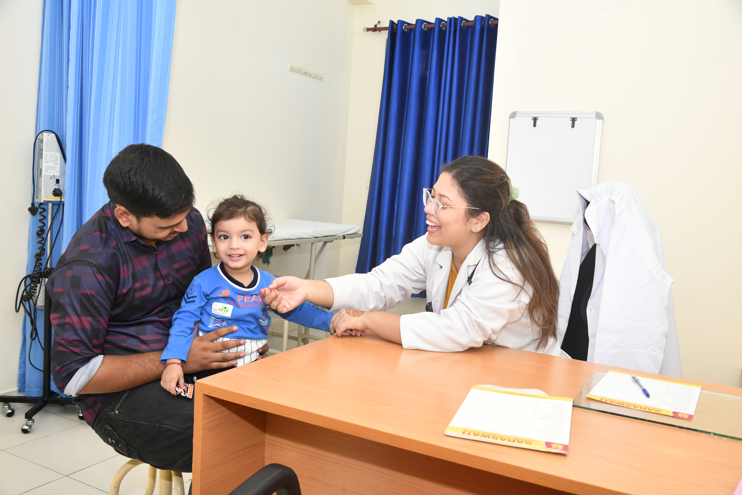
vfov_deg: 41.1
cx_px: 371
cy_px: 248
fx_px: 660
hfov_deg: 58.7
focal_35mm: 32
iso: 2000
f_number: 6.3
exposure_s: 1/125
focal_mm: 32
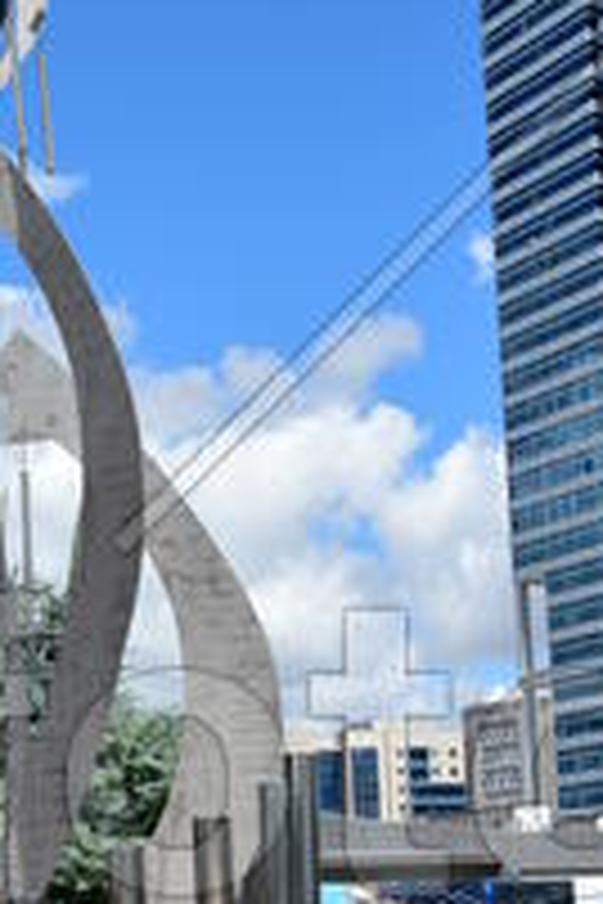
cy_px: 783
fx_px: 2613
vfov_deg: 19.3
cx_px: -119
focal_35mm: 104
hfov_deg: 12.8
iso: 100
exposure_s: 1/250
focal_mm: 24
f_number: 9
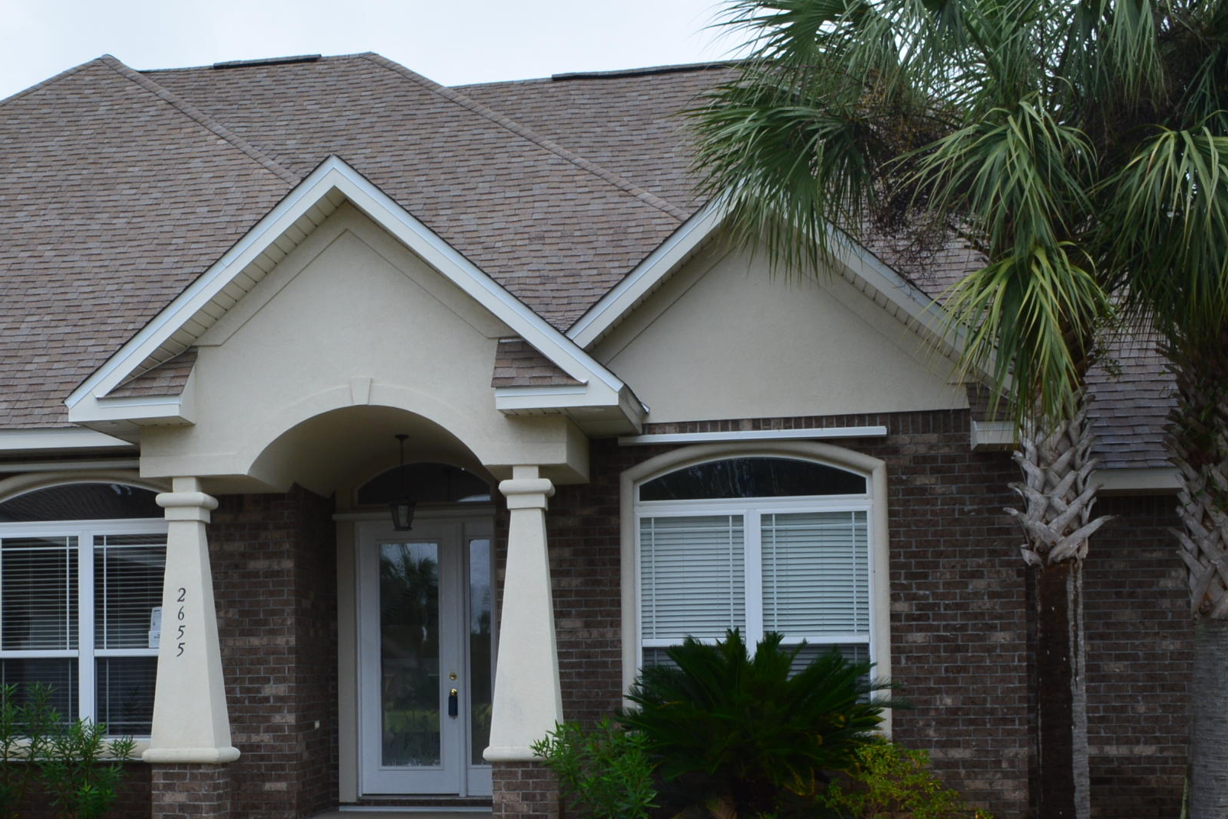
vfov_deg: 23.9
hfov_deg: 35.1
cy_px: 635
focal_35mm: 56
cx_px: 347
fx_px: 1910
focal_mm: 20
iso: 250
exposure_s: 1/60
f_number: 10
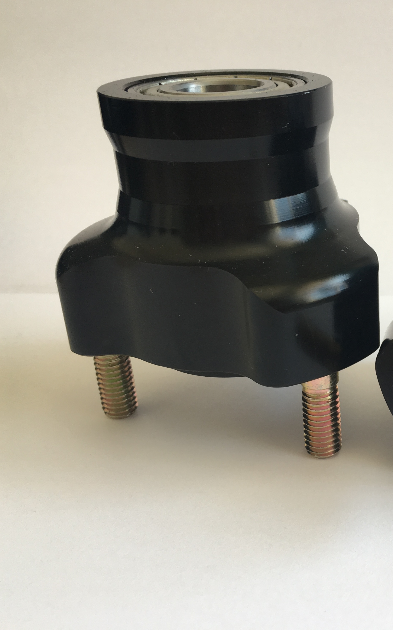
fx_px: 720
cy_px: 317
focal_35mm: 42
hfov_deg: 28.7
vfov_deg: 47.2
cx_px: 387
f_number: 2.2
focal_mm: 4.15
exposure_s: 1/50
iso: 25
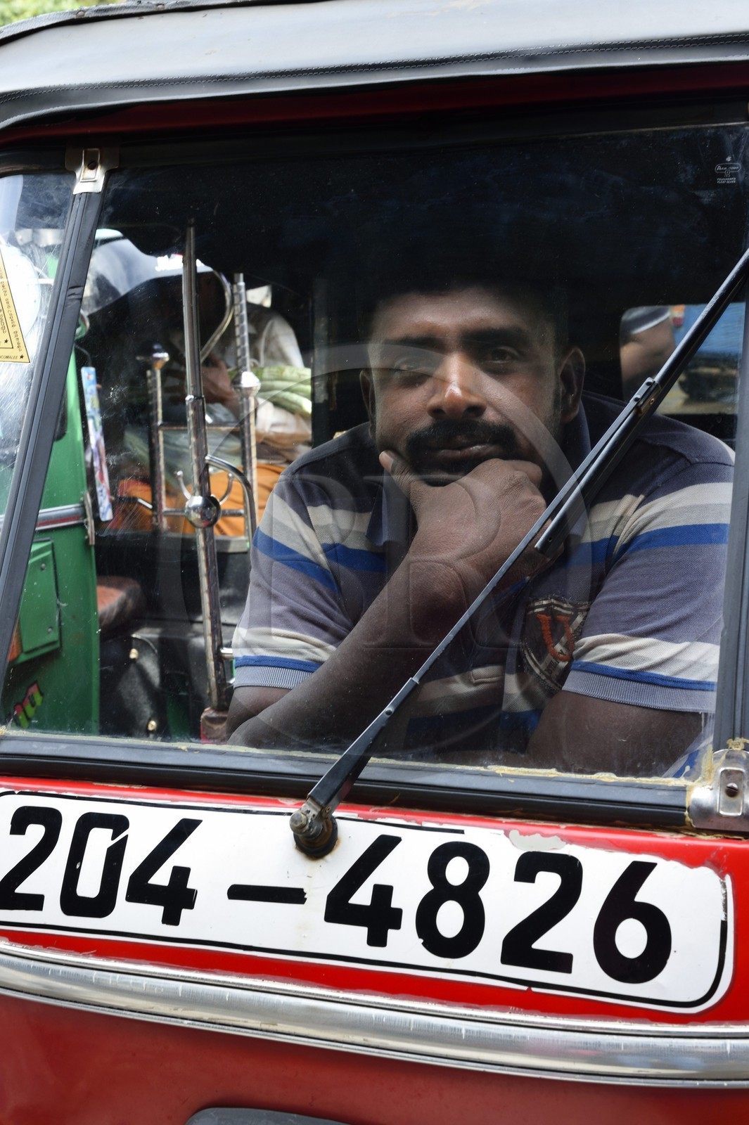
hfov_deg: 27.0
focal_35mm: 50
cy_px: 562
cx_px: 374
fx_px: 1562
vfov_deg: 39.6
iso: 800
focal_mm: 50
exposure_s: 1/50
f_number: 13
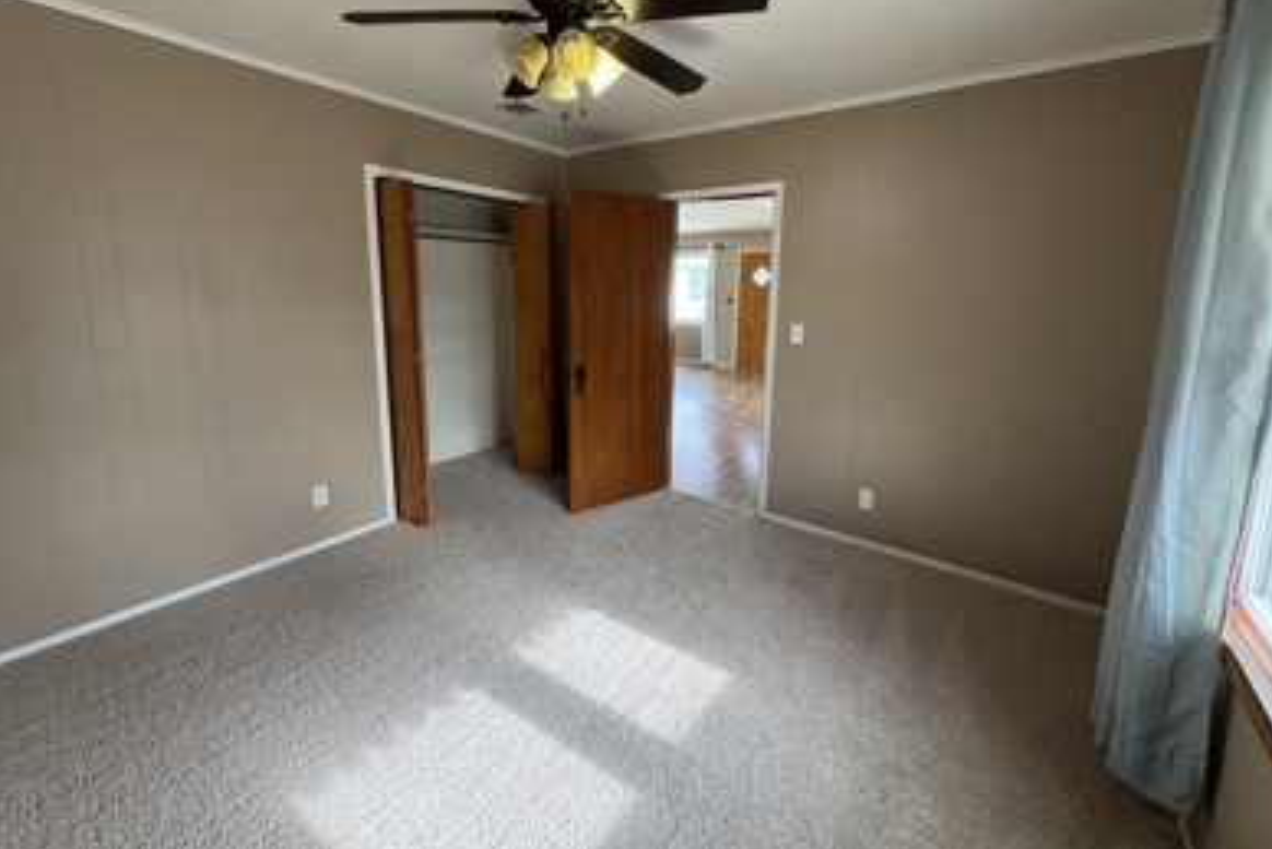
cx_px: 649
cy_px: 367
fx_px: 530
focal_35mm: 15
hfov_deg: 100.4
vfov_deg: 77.0
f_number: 2.2
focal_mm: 2.22
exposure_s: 1/99
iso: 250
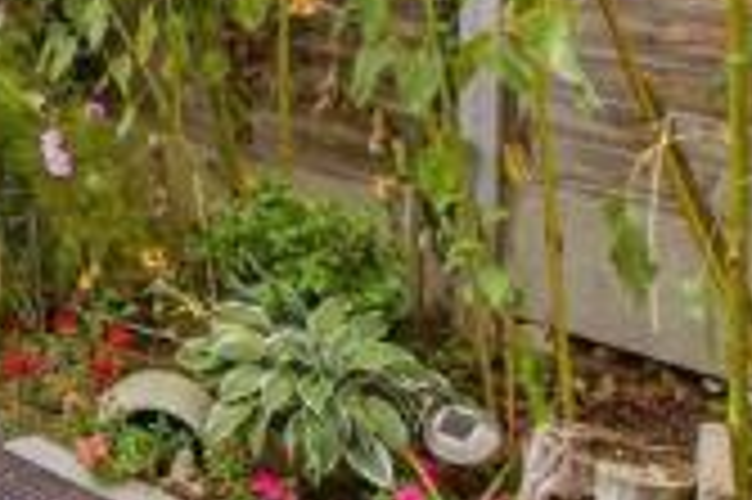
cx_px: -394
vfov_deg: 20.7
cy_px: -169
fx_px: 1231
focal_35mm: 59
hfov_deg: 25.2
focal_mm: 10
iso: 320
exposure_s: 1/400
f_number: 8
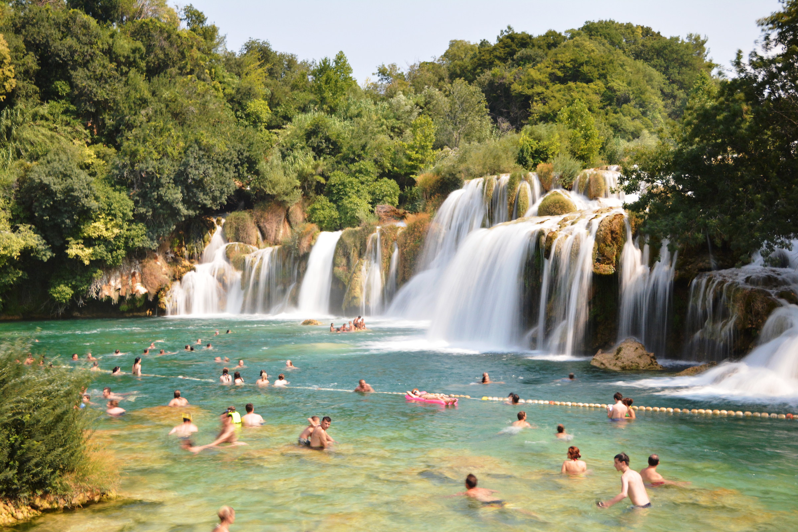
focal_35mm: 39
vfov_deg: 34.2
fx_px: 864
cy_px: 266
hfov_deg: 49.6
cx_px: 399
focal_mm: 26
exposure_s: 1/4
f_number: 5.6
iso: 800
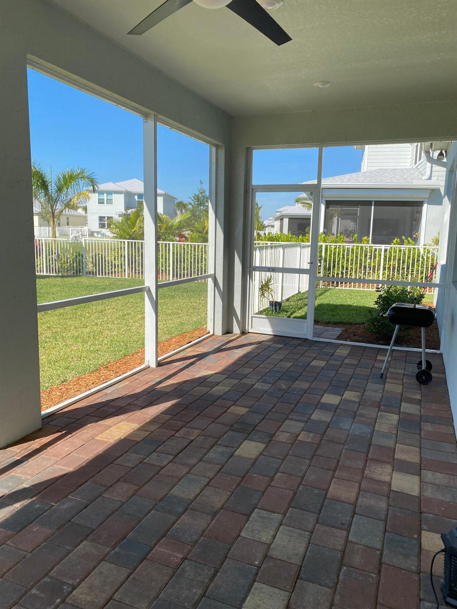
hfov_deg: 53.1
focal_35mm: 26
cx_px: 228
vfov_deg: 67.3
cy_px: 304
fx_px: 458
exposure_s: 1/1206
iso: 32
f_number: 1.8
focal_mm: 4.25
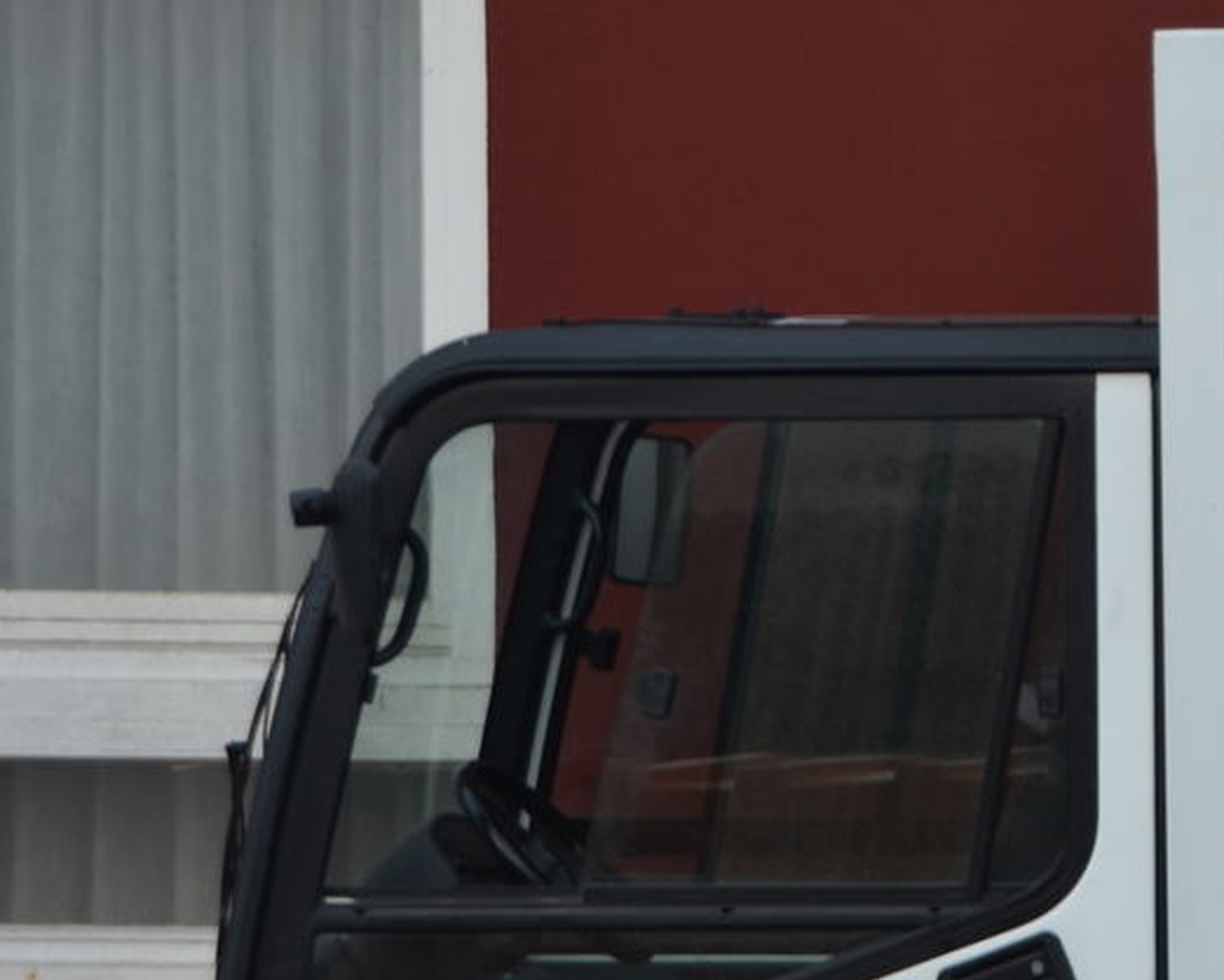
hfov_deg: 9.6
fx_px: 7175
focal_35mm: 198
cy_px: 705
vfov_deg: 7.8
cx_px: 1630
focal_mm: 46
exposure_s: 1/60
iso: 320
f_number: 4.5
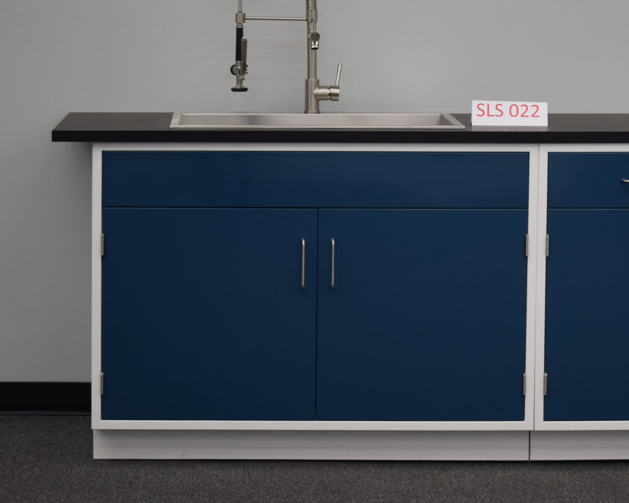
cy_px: 130
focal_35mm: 99
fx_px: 1843
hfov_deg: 19.2
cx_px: 497
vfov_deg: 15.5
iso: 400
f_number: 4.8
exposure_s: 1/100
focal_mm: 38
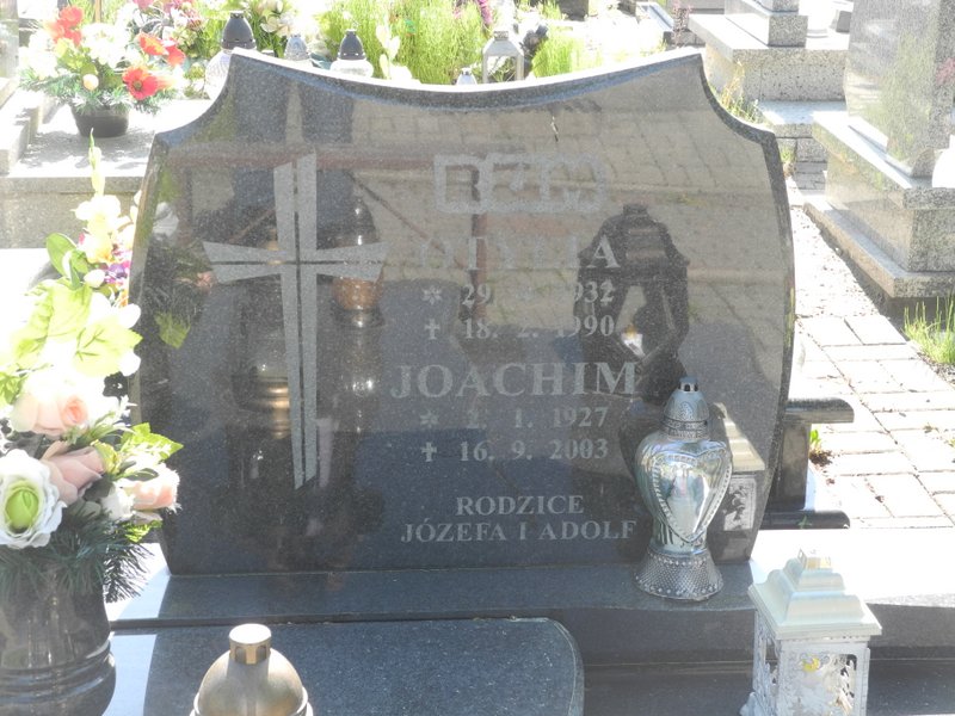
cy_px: 358
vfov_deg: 21.6
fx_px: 1876
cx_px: 478
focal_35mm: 68
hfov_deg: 28.6
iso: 100
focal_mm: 14.5
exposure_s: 1/100
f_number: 4
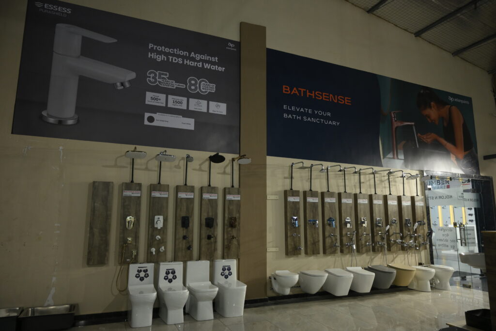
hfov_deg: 73.7
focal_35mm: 24
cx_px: 248
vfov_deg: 53.1
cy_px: 166
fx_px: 331
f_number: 5.6
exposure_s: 1/125
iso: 2000
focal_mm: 24
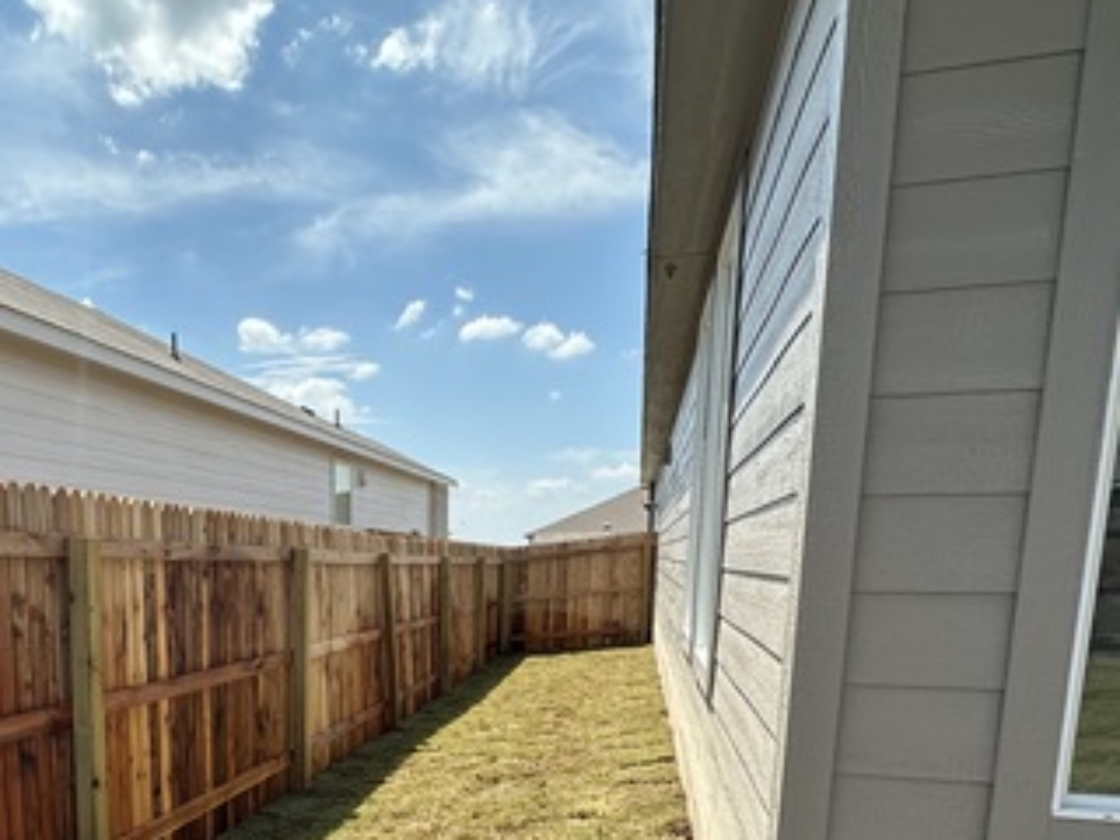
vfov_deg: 46.2
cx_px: 360
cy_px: 714
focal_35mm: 28
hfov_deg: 61.7
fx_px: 906
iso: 40
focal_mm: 2.22
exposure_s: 1/1350
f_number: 2.2
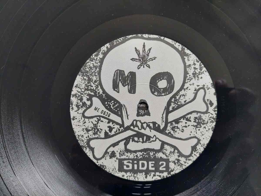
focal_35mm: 24
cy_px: 98
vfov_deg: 56.8
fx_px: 181
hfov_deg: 71.6
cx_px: 130
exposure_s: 1/50
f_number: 1.8
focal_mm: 5.23
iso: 80
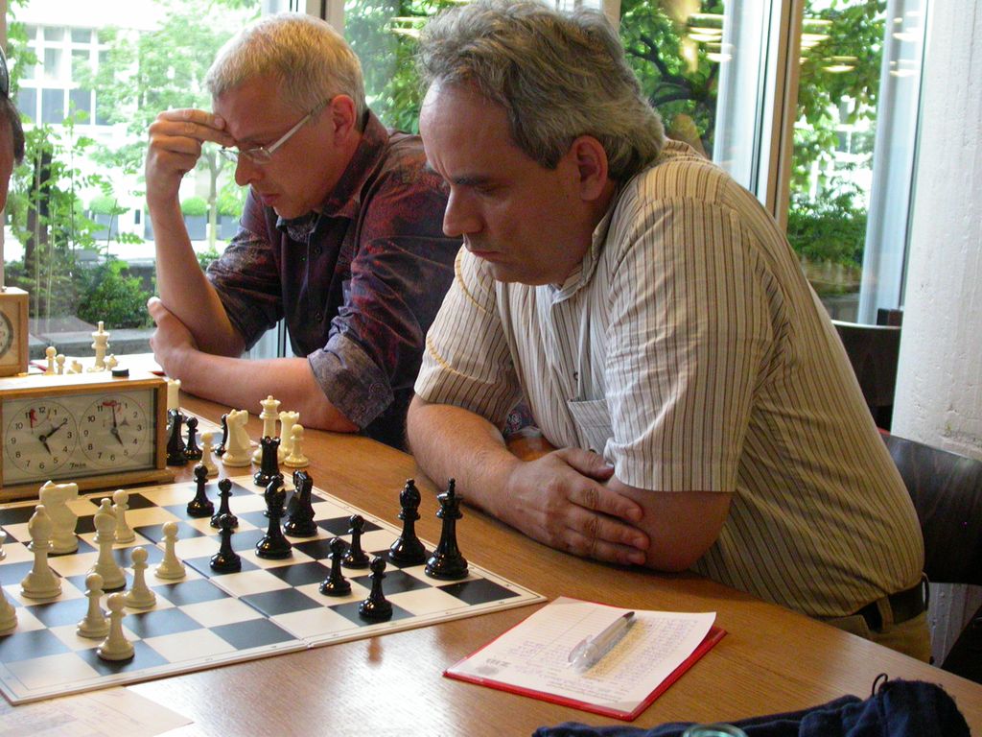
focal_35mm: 51
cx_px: 491
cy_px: 368
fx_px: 1447
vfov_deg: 28.6
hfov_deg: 37.5
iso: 400
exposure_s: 1/26
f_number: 2.9
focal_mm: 10.6
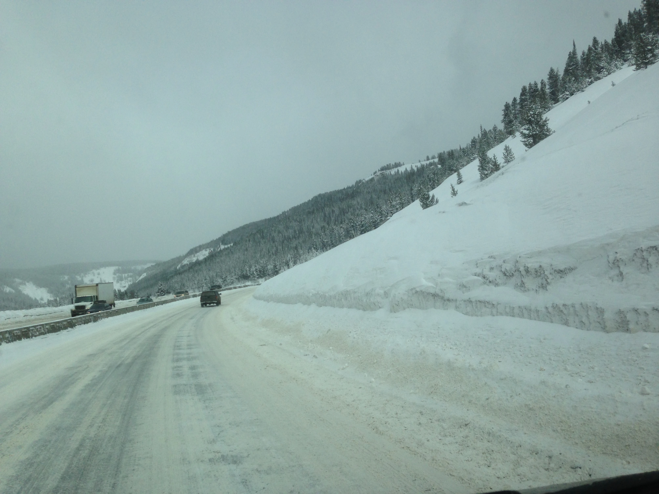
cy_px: 247
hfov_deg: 55.4
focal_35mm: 33
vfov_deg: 42.9
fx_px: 628
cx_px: 330
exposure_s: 1/4184
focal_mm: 4.12
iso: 50
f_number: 2.4
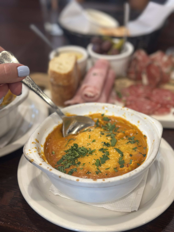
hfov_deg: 30.3
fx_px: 322
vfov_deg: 39.7
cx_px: 87
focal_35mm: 48
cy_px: 116
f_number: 1.78
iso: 320
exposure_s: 1/40
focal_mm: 6.86
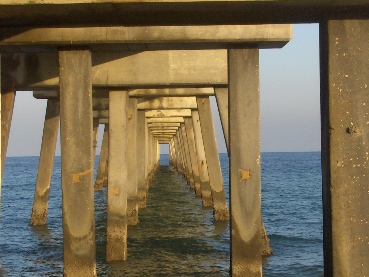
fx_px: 1194
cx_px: 187
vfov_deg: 13.2
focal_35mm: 112
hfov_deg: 17.6
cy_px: 226
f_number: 5.6
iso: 100
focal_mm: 10.19
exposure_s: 1/299
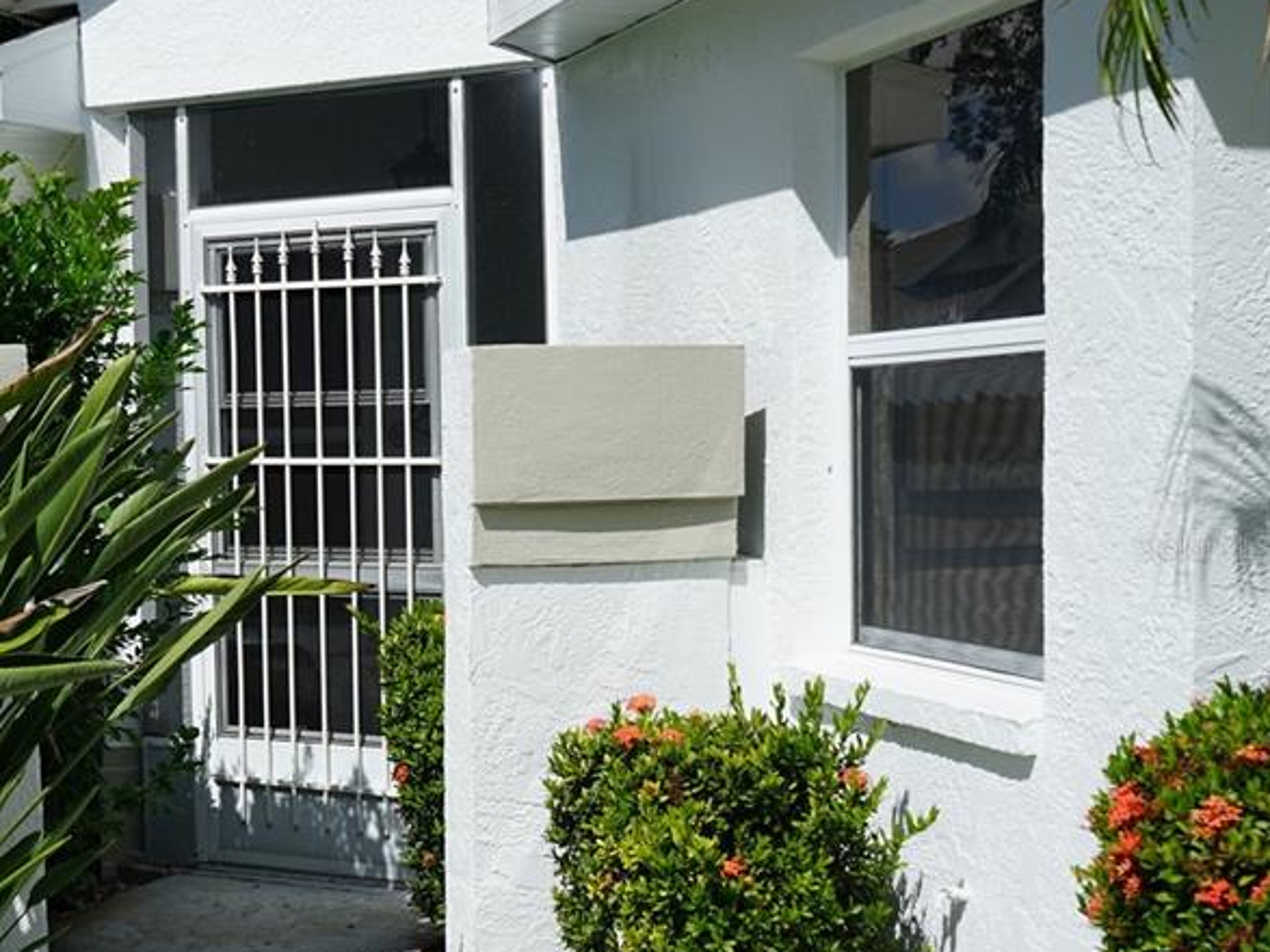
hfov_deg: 34.6
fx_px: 2017
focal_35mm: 55
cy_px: 547
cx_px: 414
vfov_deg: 26.5
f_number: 14
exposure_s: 1/160
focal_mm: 28
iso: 100
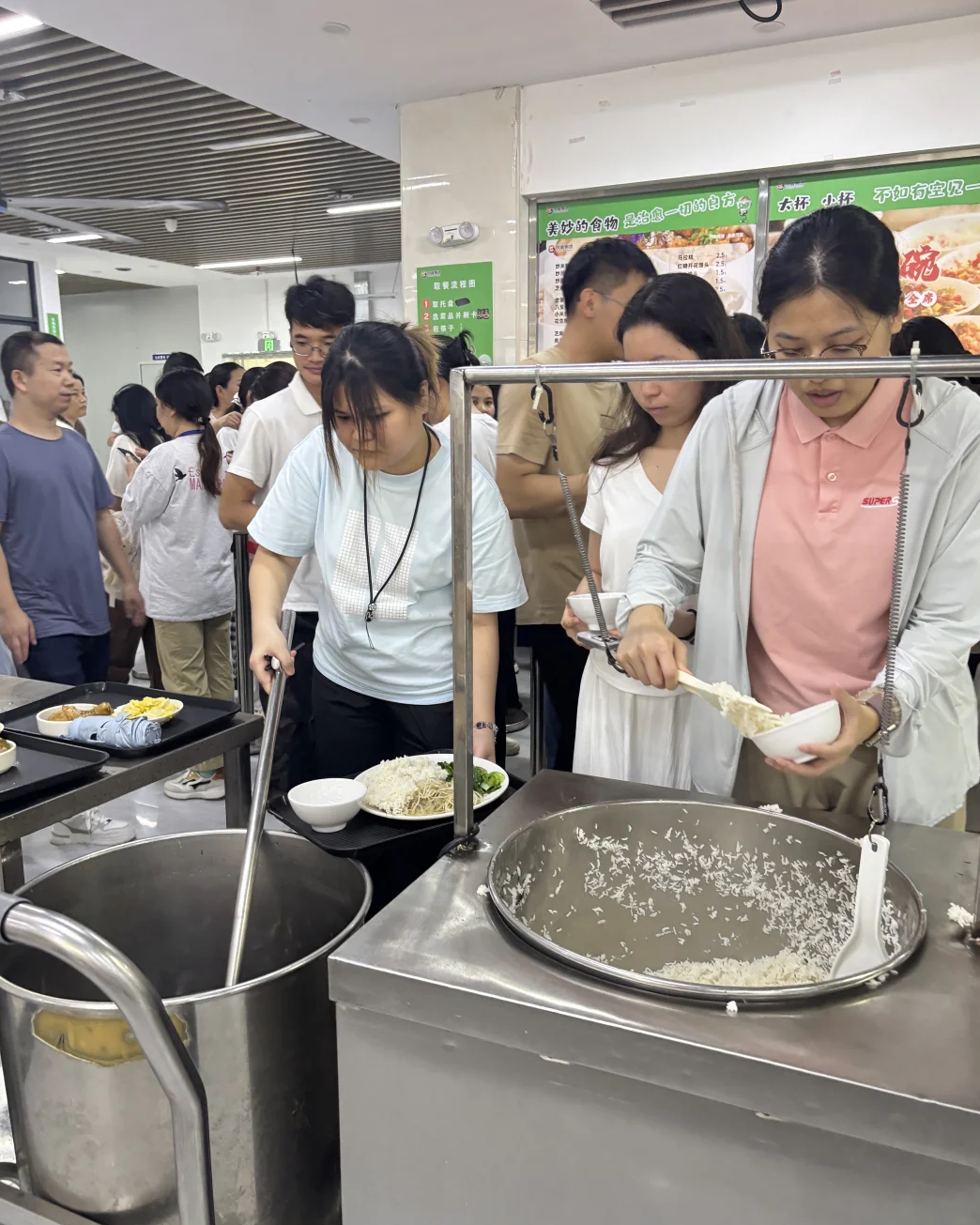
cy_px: 638
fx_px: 1015
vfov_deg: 62.2
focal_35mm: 28
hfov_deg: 51.5
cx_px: 494
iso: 250
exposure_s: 1/60
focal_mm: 5.96
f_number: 1.6
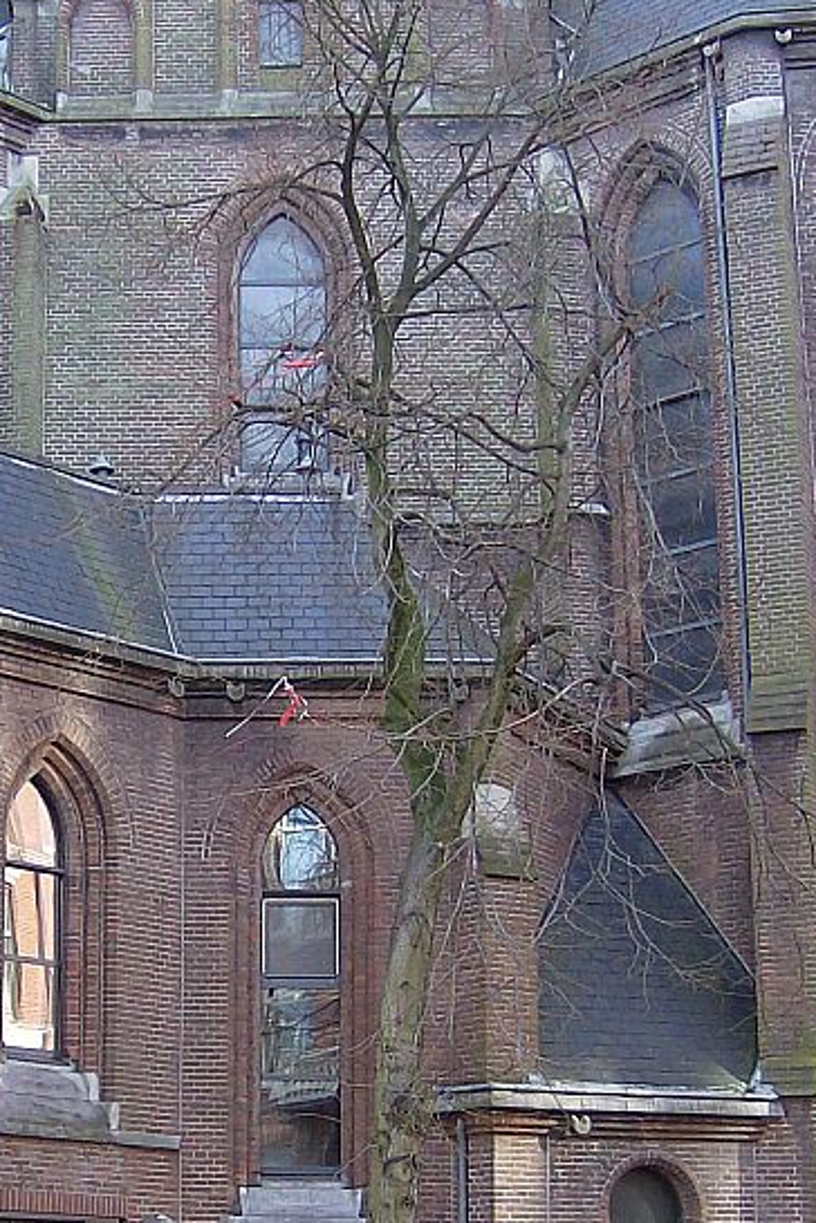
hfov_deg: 19.0
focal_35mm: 70
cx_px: 52
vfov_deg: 28.7
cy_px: 792
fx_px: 2380
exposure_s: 1/169
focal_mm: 6
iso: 100
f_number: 2.8
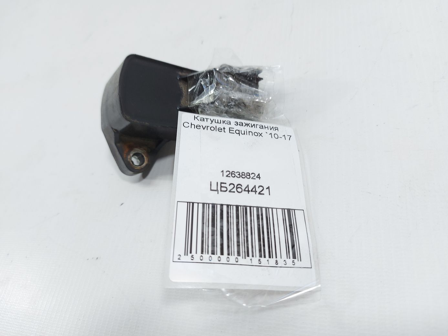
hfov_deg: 71.6
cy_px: 168
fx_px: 311
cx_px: 224
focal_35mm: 24
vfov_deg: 56.8
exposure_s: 1/50
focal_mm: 5.23
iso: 40
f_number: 1.8
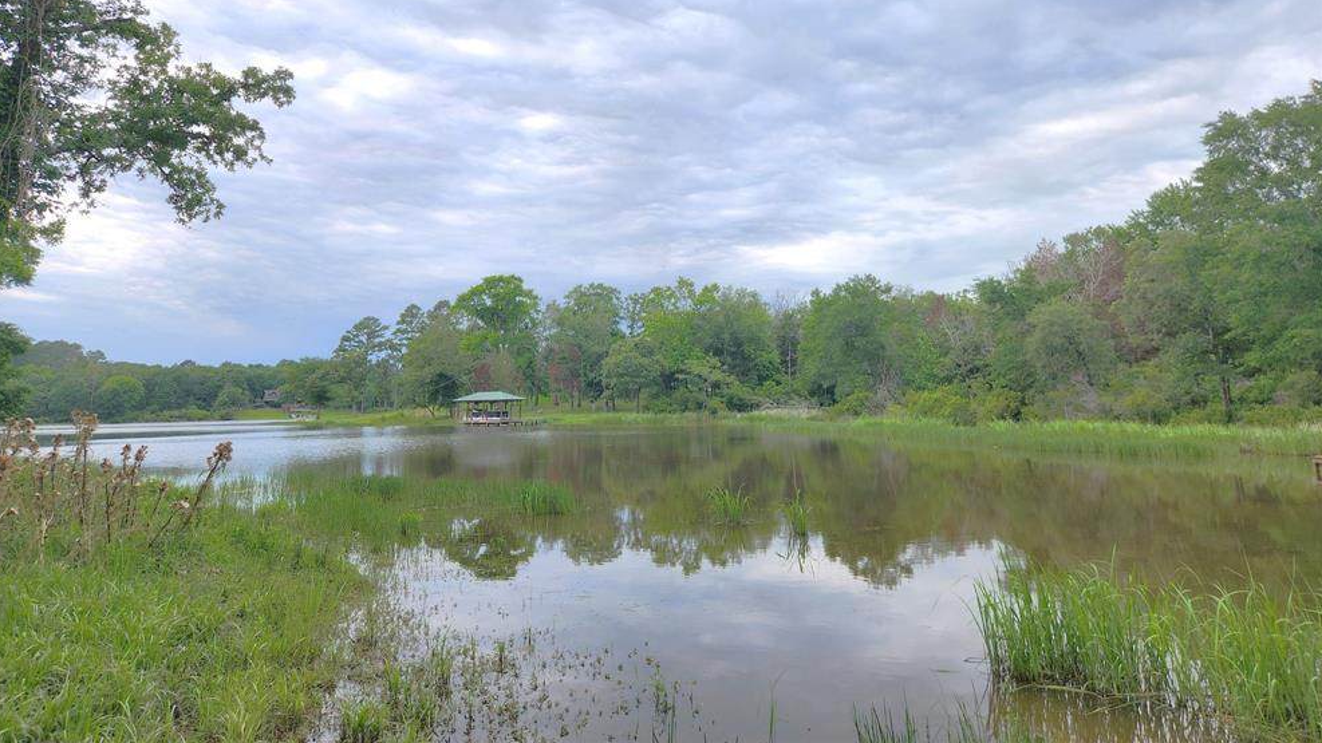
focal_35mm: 26
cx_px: 639
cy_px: 230
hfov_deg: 71.9
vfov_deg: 43.6
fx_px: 911
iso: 20
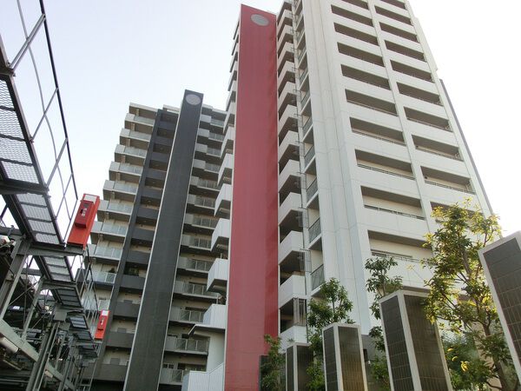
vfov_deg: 56.8
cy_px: 196
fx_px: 361
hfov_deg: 71.6
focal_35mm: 24
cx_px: 260
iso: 100
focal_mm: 4.24
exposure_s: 1/320
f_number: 3
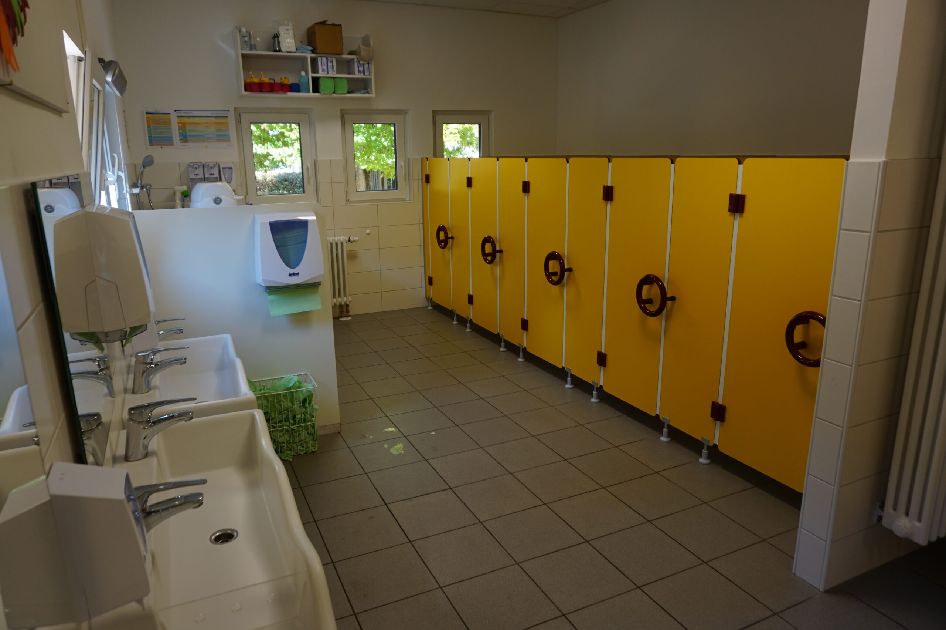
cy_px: 315
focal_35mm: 24
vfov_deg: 53.1
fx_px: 630
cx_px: 473
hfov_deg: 73.8
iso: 125
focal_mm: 16
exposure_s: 1/60
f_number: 4
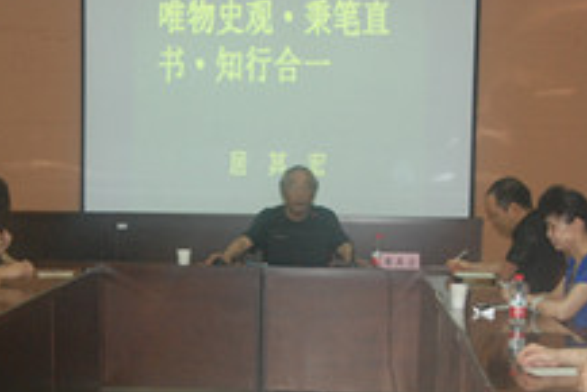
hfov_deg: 24.4
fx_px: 1354
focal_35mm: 83
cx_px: 230
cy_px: 395
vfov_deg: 16.1
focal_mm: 24
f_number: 5
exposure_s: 1/60
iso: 800
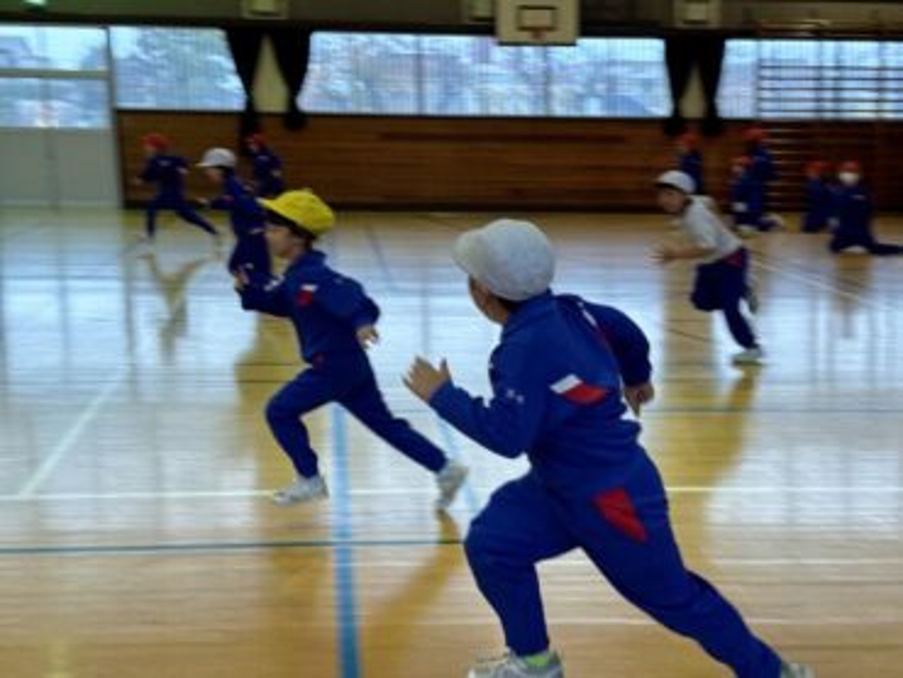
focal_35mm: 48
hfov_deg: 39.6
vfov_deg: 30.3
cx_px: 452
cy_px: 339
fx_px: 1253
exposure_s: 1/60
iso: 64
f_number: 1.78
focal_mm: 6.76
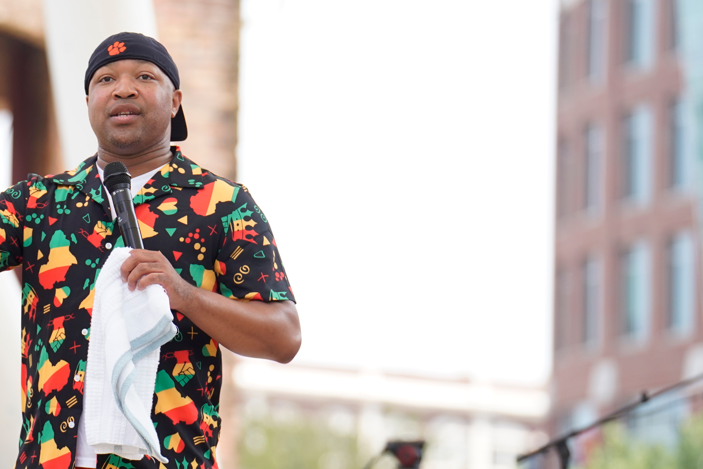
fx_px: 4686
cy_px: 291
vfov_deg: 5.7
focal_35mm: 240
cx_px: 123
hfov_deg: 8.6
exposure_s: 1/1600
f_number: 3.2
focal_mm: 134
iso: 500
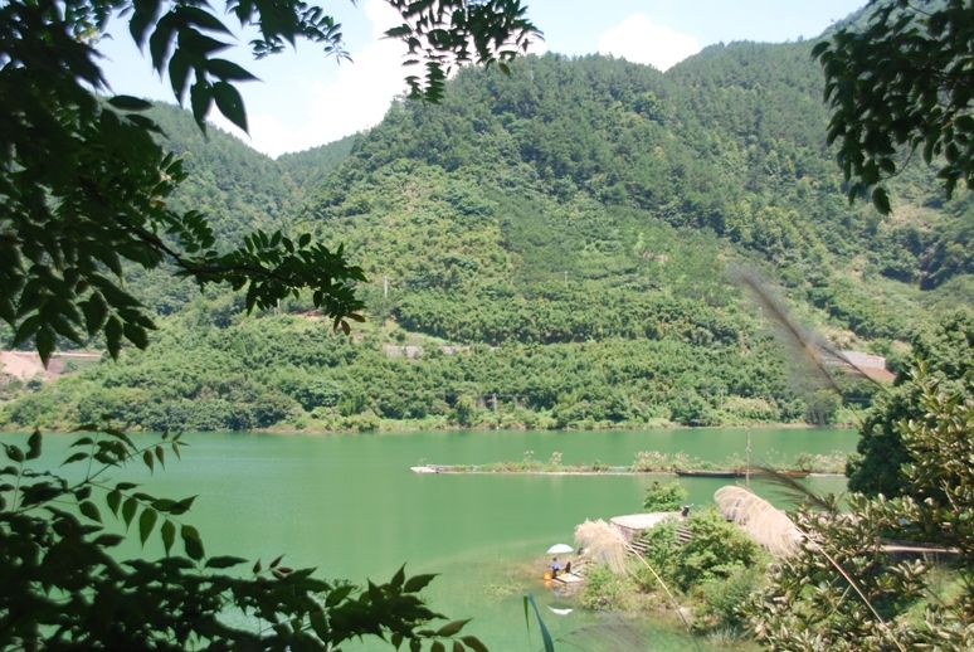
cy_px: 326
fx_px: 1300
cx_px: 487
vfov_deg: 28.1
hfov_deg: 41.1
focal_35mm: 48
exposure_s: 1/125
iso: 100
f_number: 5.6
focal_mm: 32
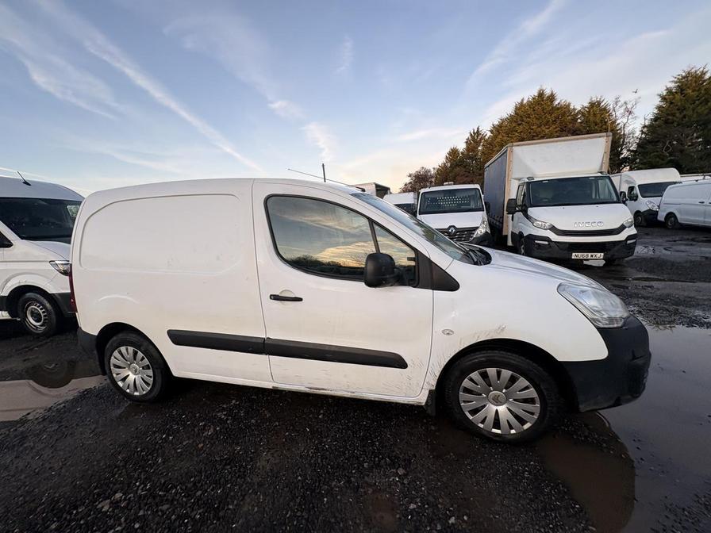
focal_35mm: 14
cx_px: 356
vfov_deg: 85.7
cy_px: 266
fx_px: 288
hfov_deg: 102.1
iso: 40
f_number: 2.2
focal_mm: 2.22
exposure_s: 1/174
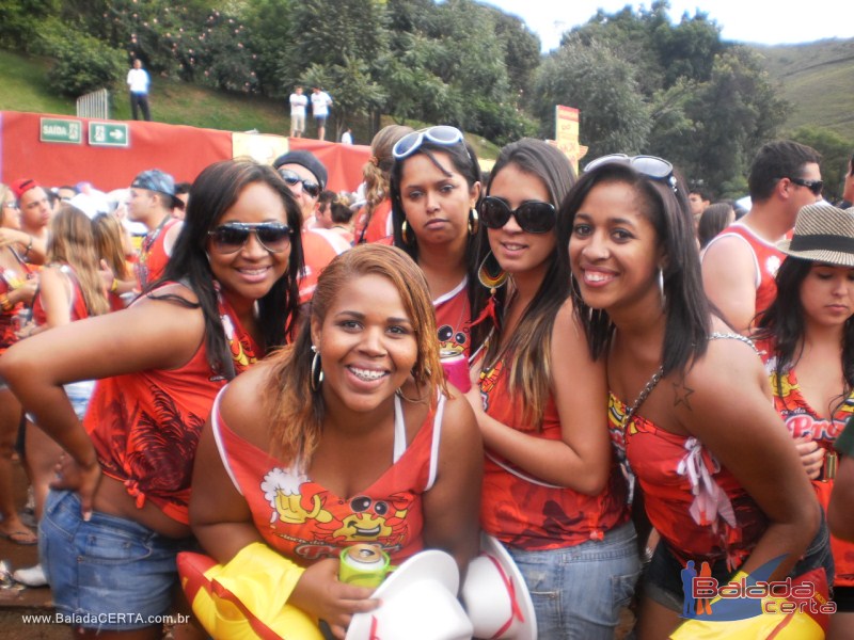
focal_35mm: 36
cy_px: 320
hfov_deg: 51.4
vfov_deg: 39.7
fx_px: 888
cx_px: 427
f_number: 3.1
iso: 100
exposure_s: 1/100
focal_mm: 6.3
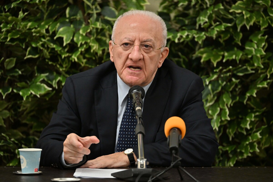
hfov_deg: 5.2
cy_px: 91
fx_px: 3033
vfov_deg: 3.4
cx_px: 136
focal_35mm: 400
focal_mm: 400
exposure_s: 1/200
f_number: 5.6
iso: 2000
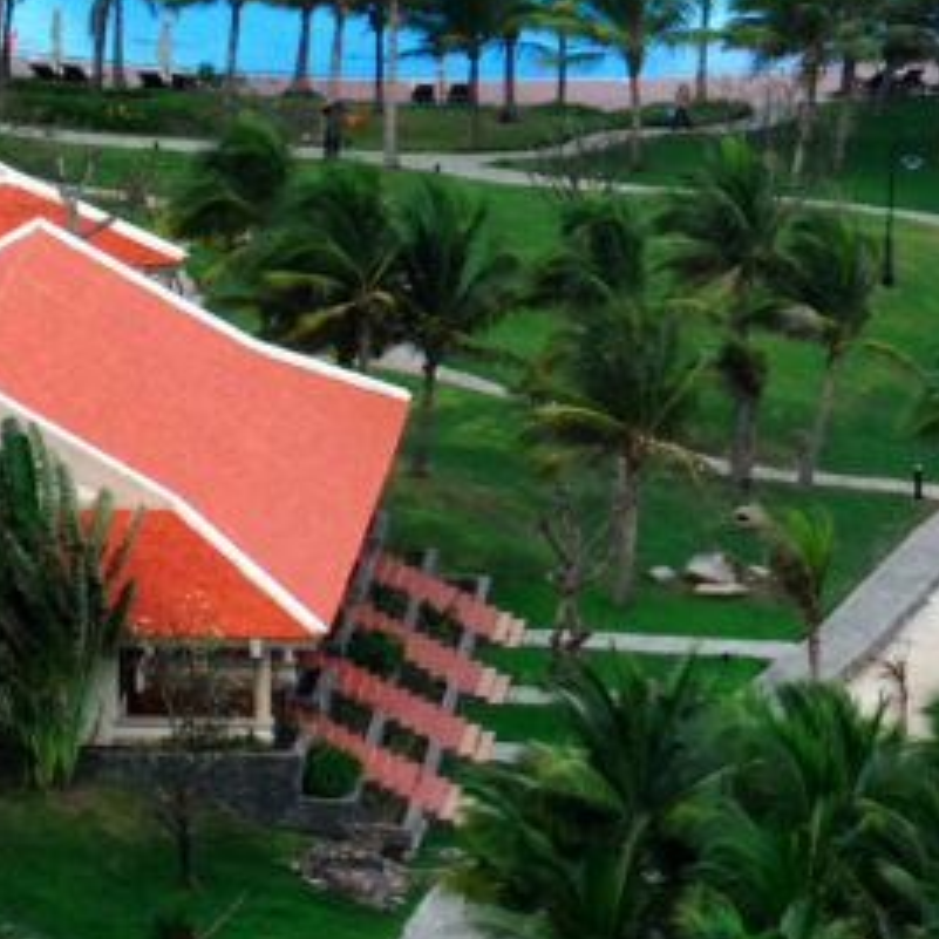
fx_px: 7519
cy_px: -199
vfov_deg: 7.1
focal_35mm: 245
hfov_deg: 7.1
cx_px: 1340
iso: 800
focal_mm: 50
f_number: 16
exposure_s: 1/45
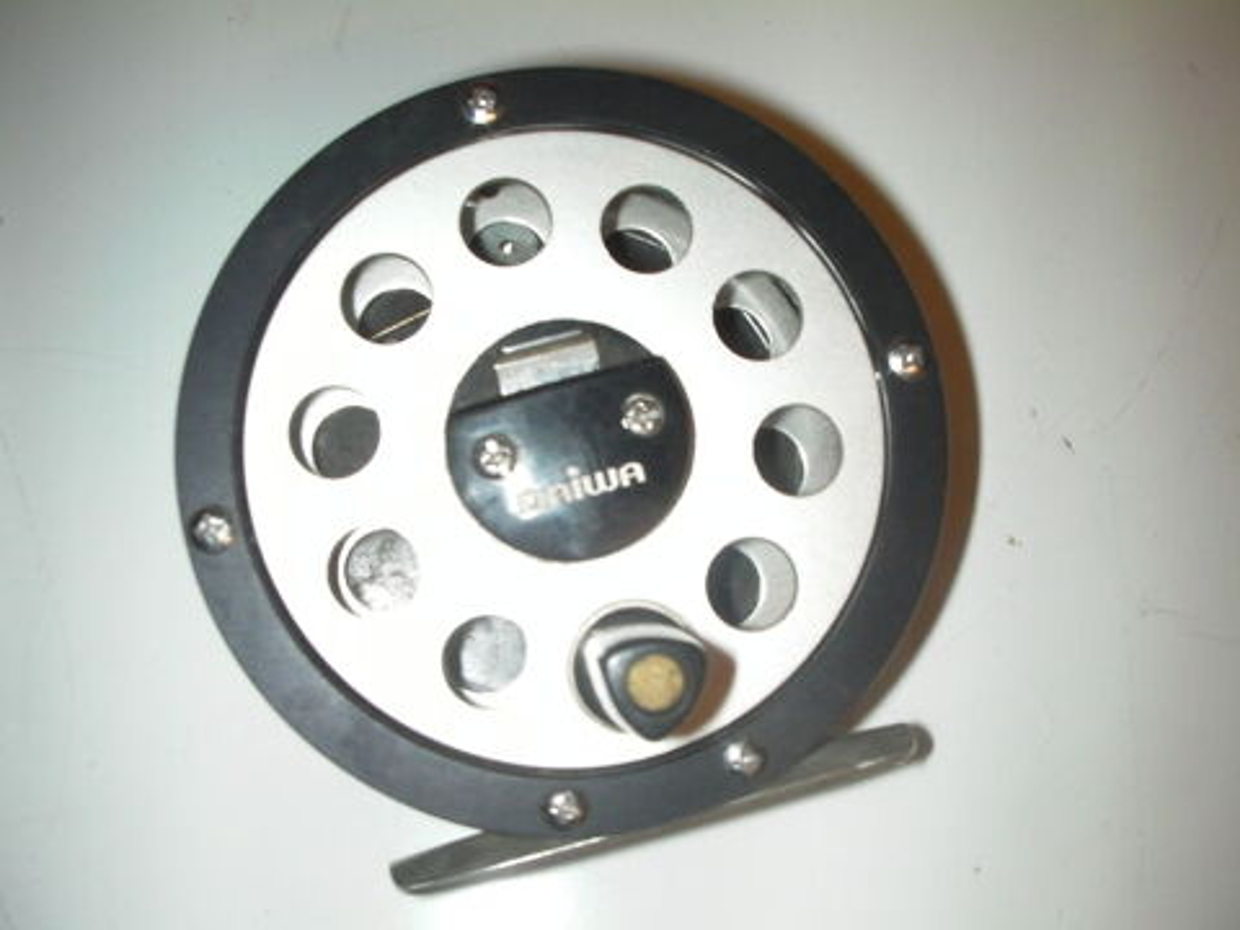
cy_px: 465
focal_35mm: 38
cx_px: 620
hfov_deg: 49.0
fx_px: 1361
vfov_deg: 37.7
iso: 200
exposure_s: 1/30
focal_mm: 6.3
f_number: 5.6
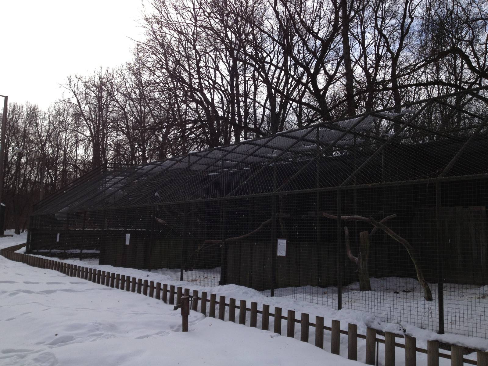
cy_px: 183
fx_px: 493
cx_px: 244
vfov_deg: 40.7
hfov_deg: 52.6
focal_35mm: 35
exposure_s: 1/1972
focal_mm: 4.28
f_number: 2.4
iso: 50
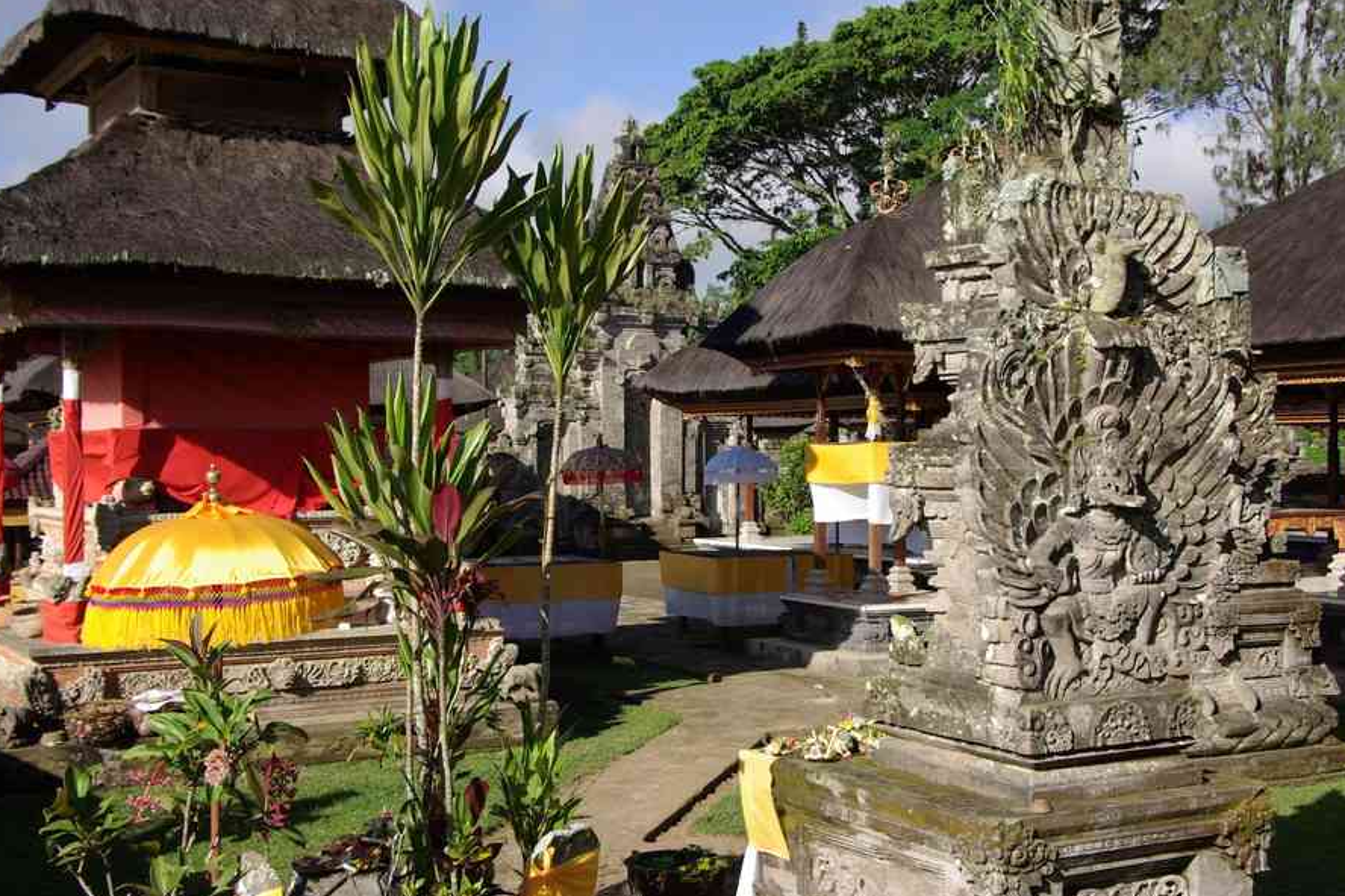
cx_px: 664
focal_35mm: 45
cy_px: 466
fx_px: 1696
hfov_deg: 43.3
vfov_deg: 29.6
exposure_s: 1/180
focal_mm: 26.9
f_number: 6.7
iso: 100
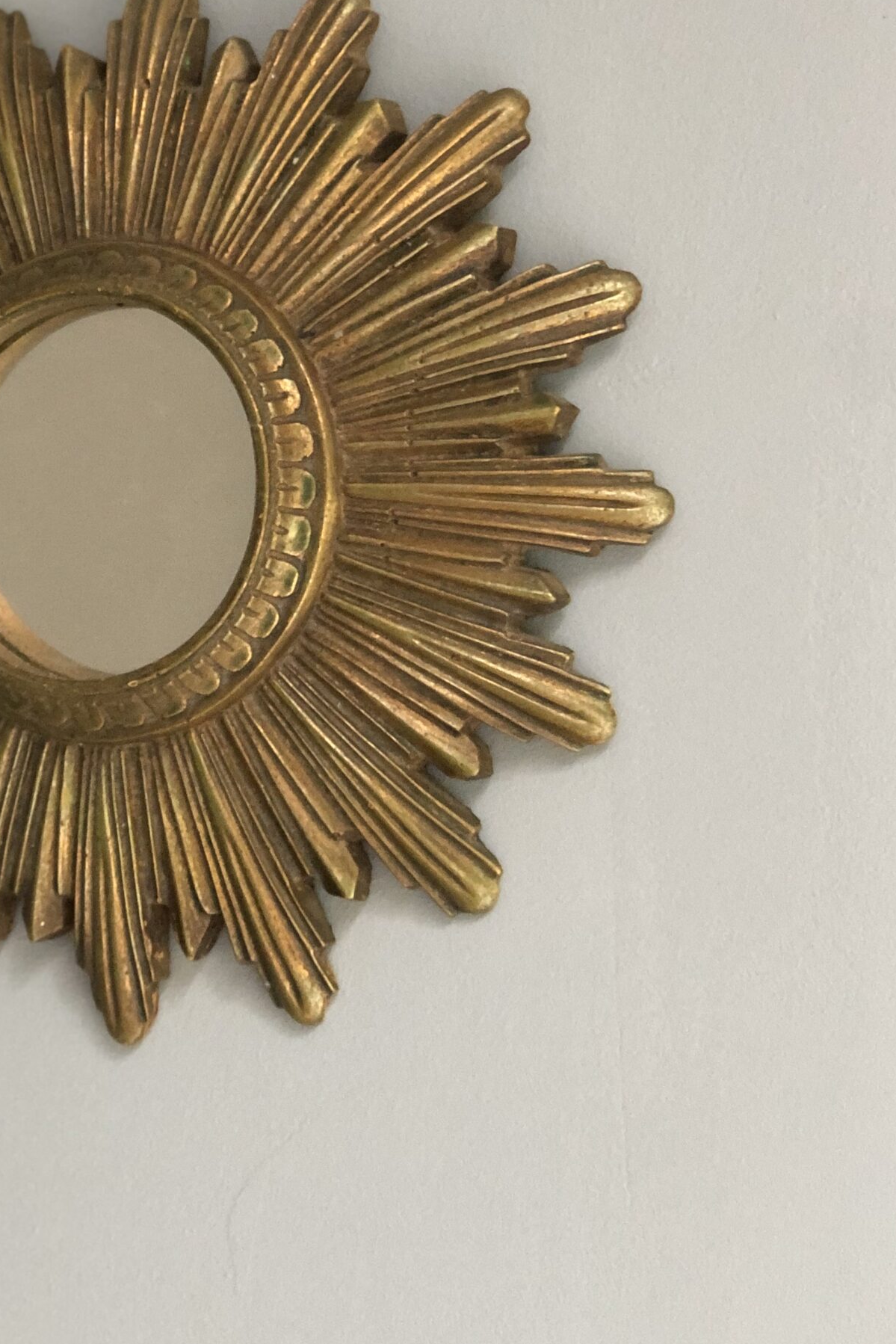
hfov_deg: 17.6
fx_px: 2874
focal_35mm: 77
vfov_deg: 26.3
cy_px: 566
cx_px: 234
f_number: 2.4
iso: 160
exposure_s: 1/13
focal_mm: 6
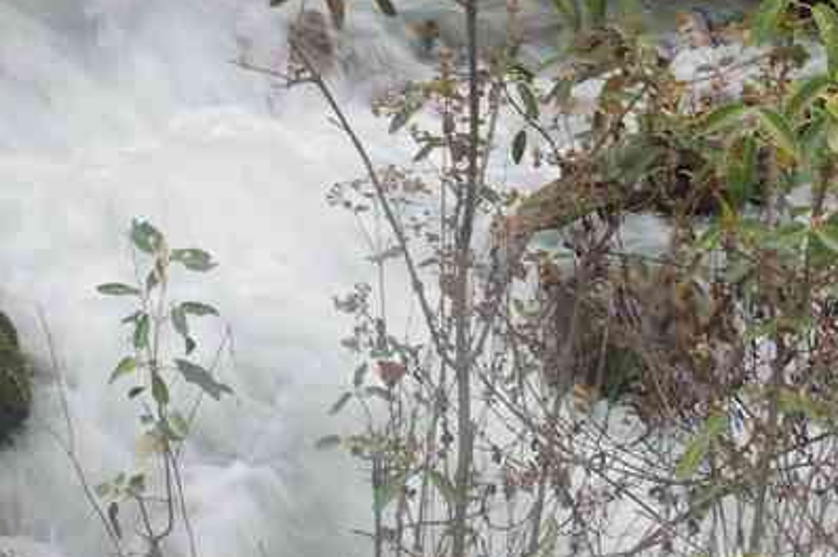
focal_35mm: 68
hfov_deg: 29.7
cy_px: 175
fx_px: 1582
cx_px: 379
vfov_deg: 19.9
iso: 100
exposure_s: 1/20
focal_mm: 18
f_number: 7.1
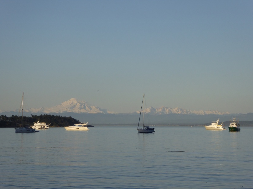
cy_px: 94
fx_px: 855
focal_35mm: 117
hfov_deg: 16.8
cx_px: 126
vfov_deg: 12.7
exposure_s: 1/500
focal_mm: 19
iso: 100
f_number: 5.1
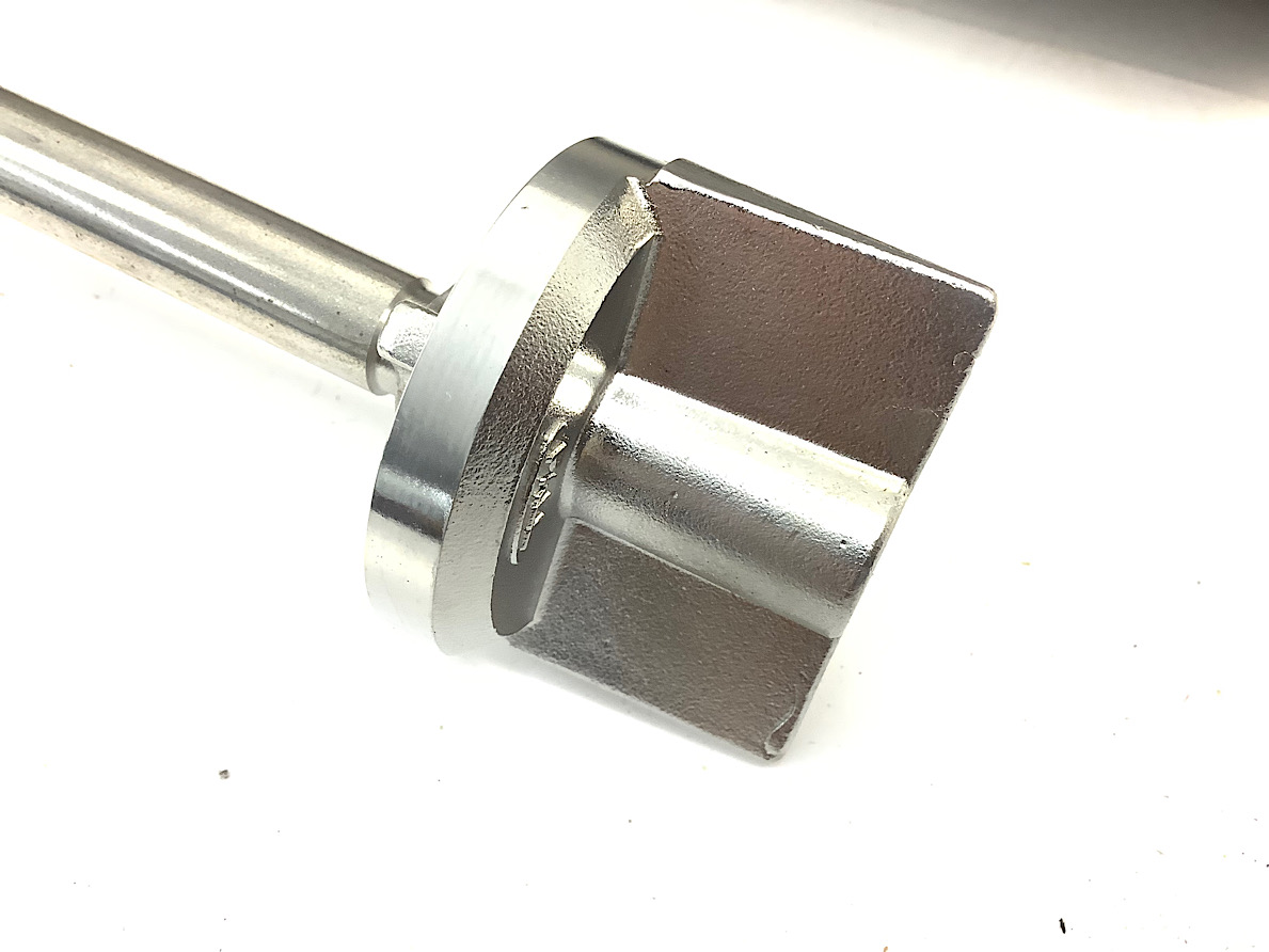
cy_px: 476
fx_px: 1137
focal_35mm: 31
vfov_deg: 45.4
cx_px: 634
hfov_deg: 58.3
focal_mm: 3.3
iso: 200
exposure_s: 1/50
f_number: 2.4
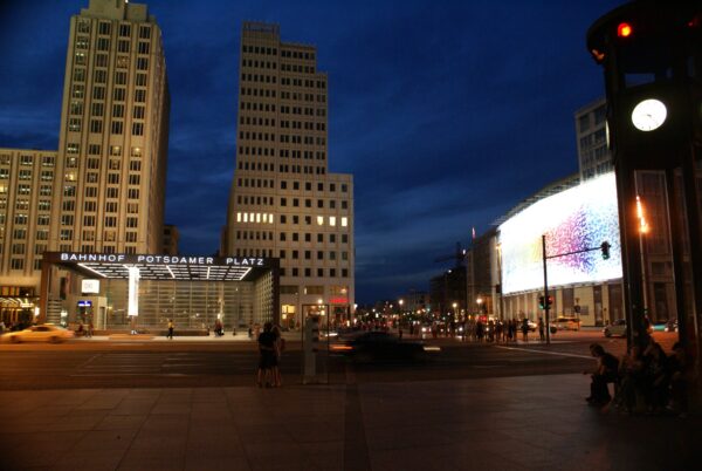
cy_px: 236
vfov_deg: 48.1
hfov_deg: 67.3
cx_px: 351
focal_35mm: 27
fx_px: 527
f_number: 3.5
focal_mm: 18
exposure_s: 1/13
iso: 400
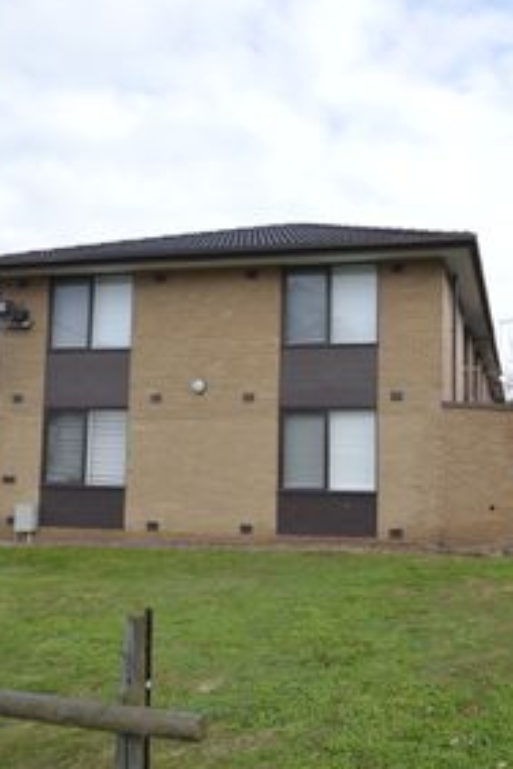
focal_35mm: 25
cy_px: 413
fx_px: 534
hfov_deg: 47.4
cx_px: 437
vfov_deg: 71.4
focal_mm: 10
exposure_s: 1/125
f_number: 5.6
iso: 100
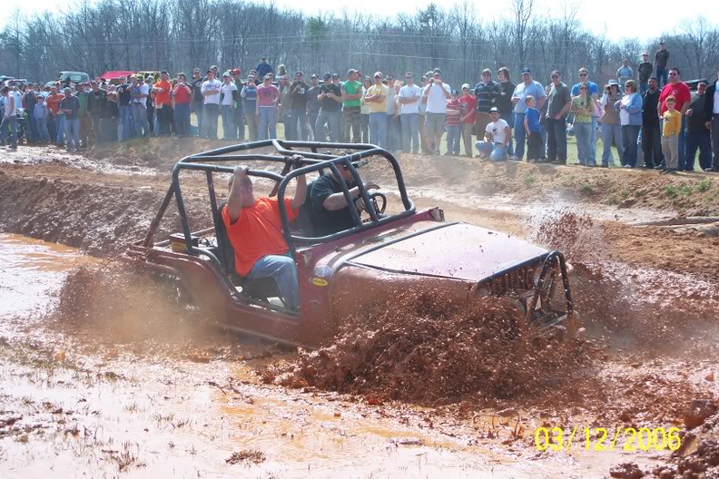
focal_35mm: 62
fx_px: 1238
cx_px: 357
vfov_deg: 21.9
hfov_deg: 32.4
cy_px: 236
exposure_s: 1/400
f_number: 3.2
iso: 64
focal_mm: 12.6
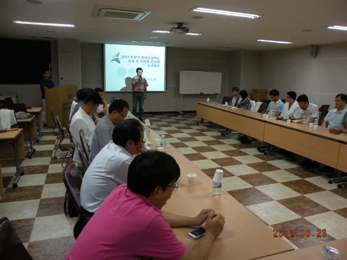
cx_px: 174
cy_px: 130
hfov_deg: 65.3
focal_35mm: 27
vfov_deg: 51.4
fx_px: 271
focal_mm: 4.7
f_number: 2.8
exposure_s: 1/59.8
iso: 170
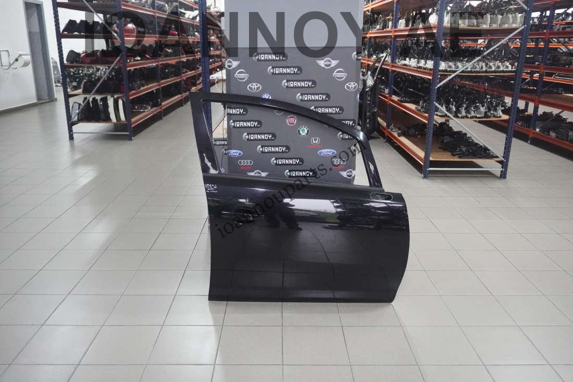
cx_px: 286
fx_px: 477
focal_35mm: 30
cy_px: 191
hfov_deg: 61.9
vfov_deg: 43.6
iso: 5000
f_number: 4
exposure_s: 1/160
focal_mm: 20
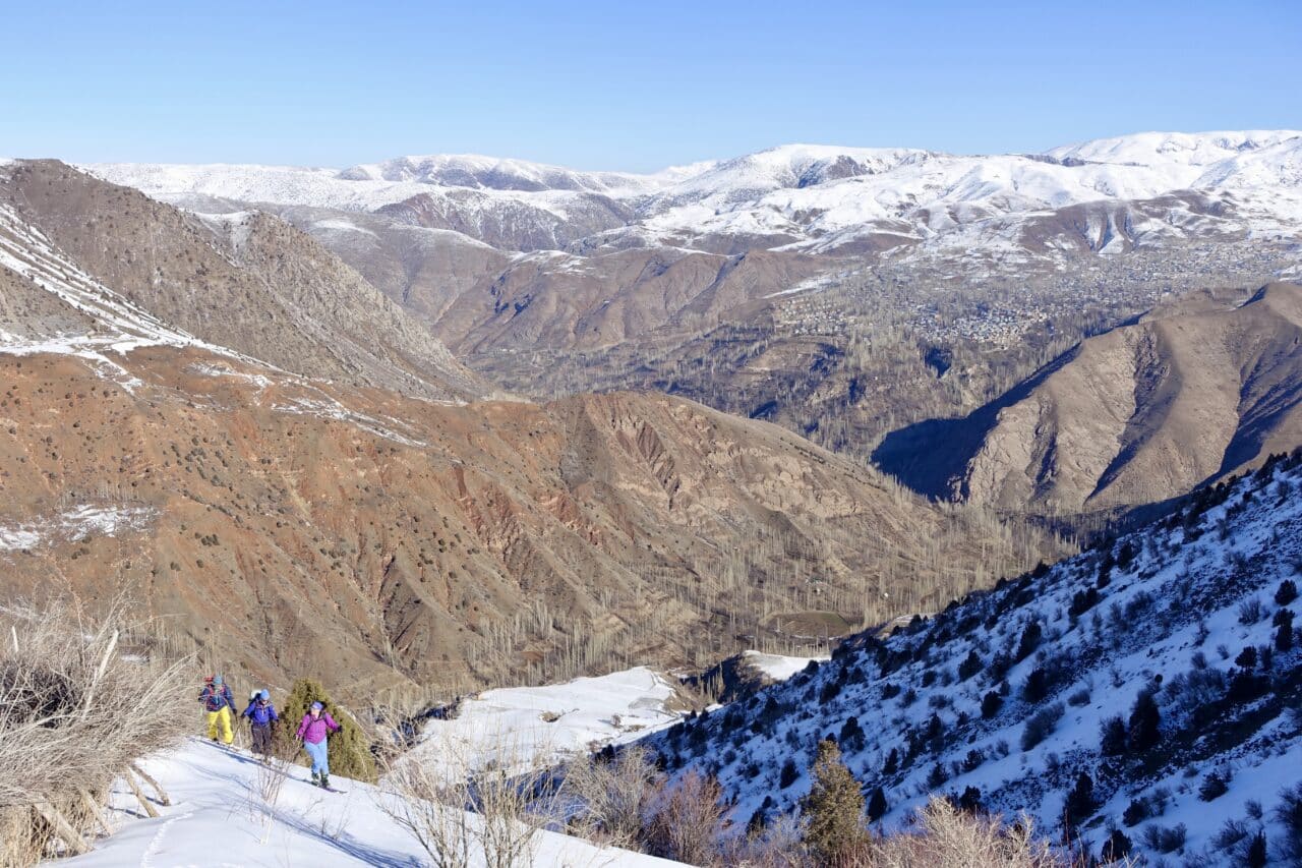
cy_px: 434
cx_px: 651
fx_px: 1338
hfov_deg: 51.9
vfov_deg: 35.9
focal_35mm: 37
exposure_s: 1/800
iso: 125
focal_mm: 13.53
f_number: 5.6
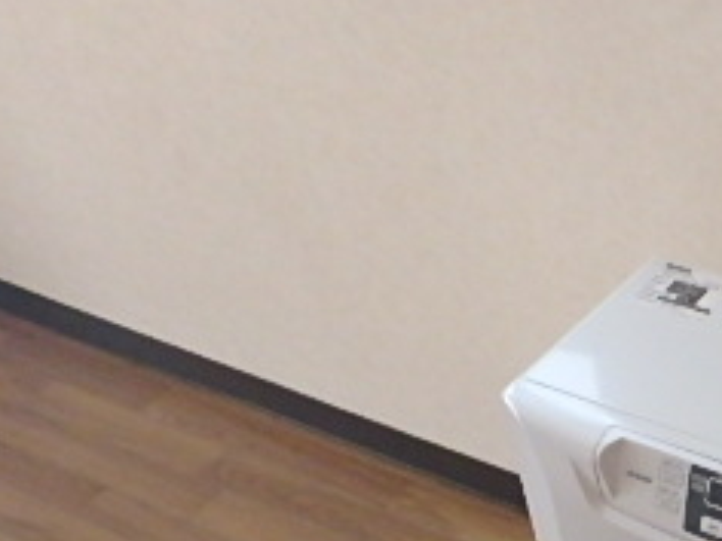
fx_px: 1189
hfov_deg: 27.9
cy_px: 627
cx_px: 945
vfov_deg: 23.7
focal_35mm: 57
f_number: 3.5
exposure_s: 1/25
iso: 800
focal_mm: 3.7
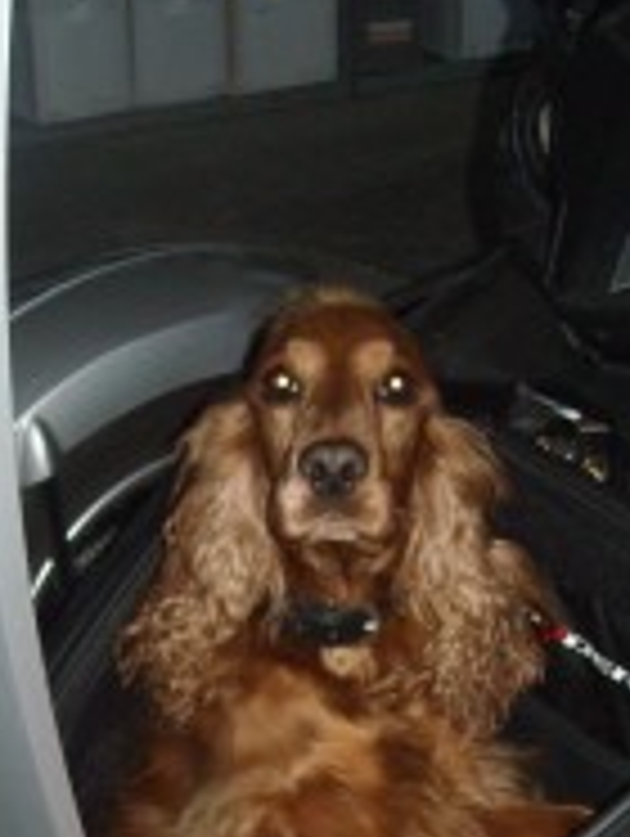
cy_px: 666
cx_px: 259
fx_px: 2276
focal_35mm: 94
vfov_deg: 20.6
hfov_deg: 15.8
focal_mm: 5.7
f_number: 2.8
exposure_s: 1/60
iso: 200
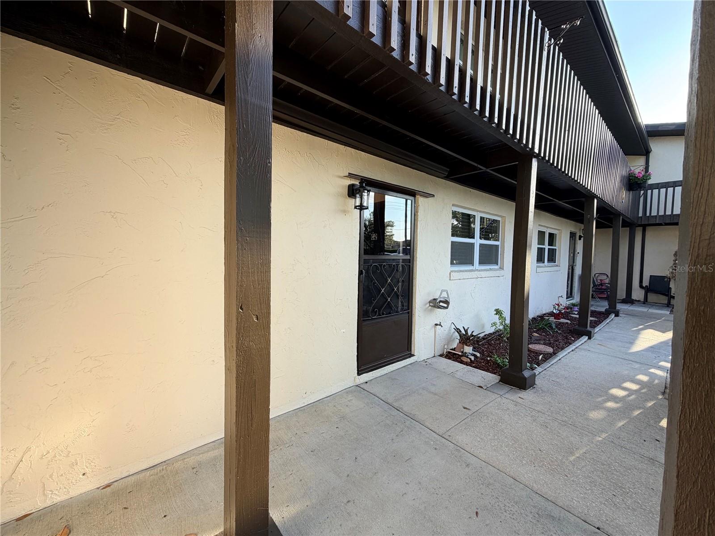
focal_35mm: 14
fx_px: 289
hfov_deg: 102.1
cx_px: 358
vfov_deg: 85.7
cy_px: 268
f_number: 2.2
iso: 40
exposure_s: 1/224
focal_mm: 2.22
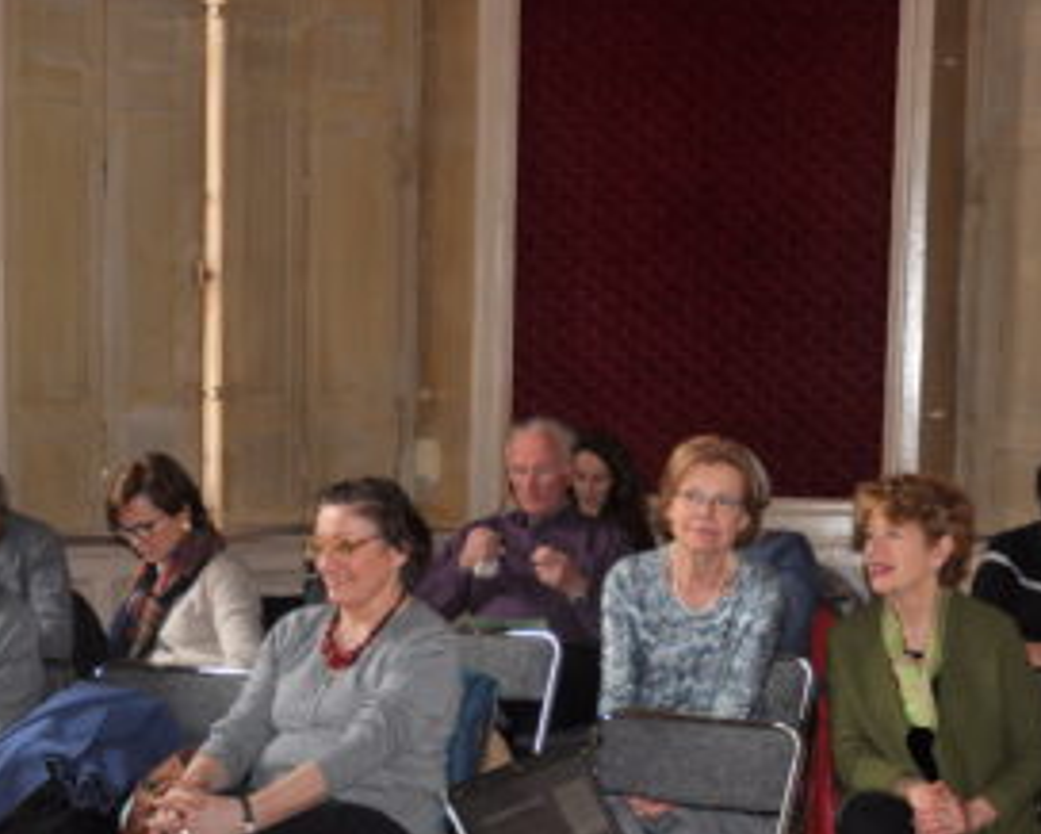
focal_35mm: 74
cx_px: 616
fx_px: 2282
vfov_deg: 20.6
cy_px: 599
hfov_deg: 25.7
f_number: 3.8
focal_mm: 22
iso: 200
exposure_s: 1/60
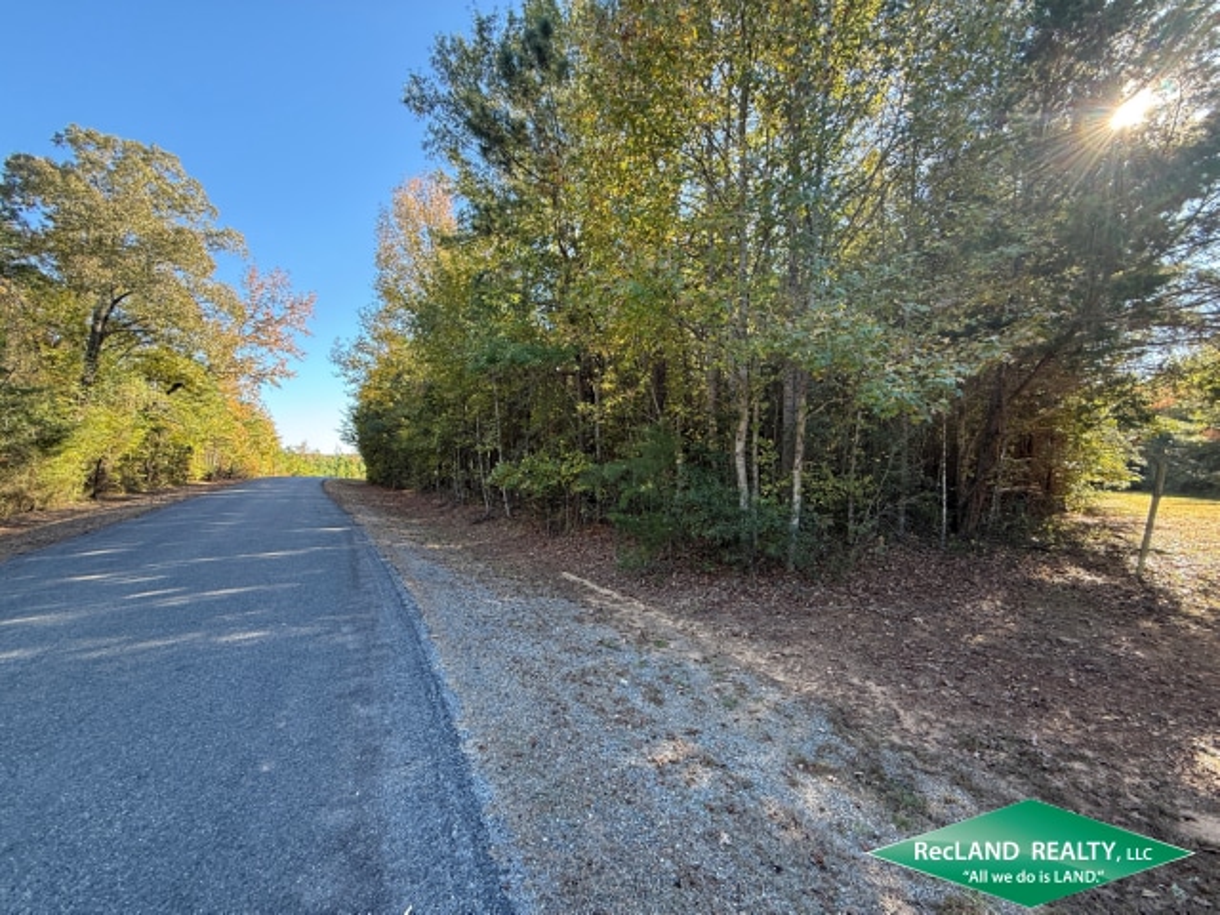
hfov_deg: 102.1
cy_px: 458
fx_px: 493
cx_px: 610
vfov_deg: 85.7
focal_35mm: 14
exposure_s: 1/99
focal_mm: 2.22
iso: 80
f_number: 2.2
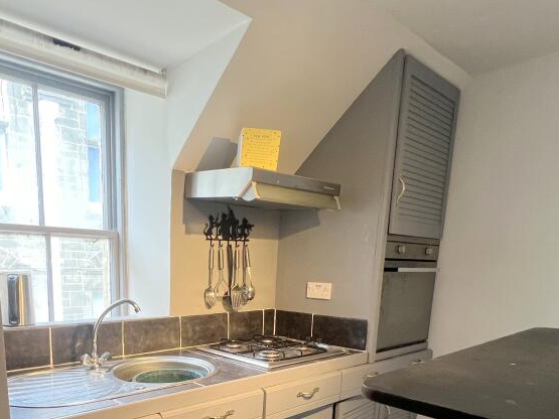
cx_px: 199
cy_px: 354
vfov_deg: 52.0
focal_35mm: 24
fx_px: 387
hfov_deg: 70.1
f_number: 1.8
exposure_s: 1/100
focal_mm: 1.57
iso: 200
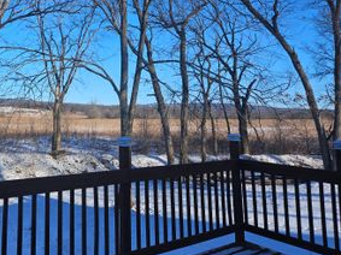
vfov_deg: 39.9
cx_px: 83
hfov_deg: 50.3
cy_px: 75
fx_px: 345
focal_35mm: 35
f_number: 1.8
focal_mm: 5.4
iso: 25
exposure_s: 1/1445
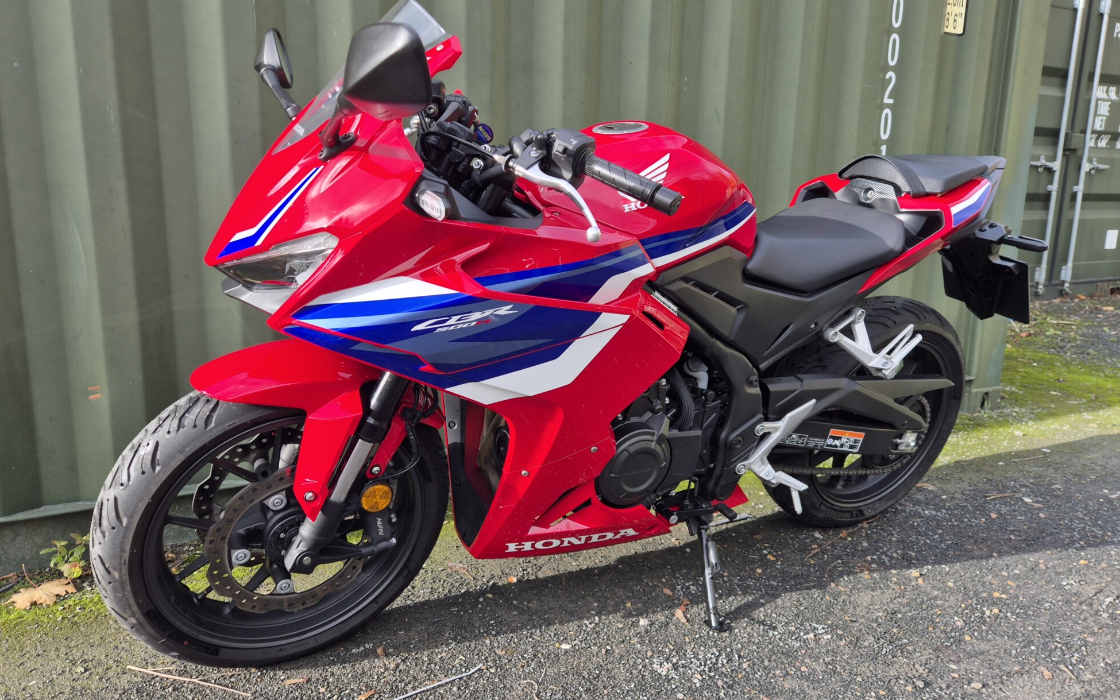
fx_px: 763
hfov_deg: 72.5
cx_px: 550
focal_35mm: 25
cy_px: 354
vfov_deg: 49.3
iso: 25
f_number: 1.8
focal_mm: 5.4
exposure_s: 1/349
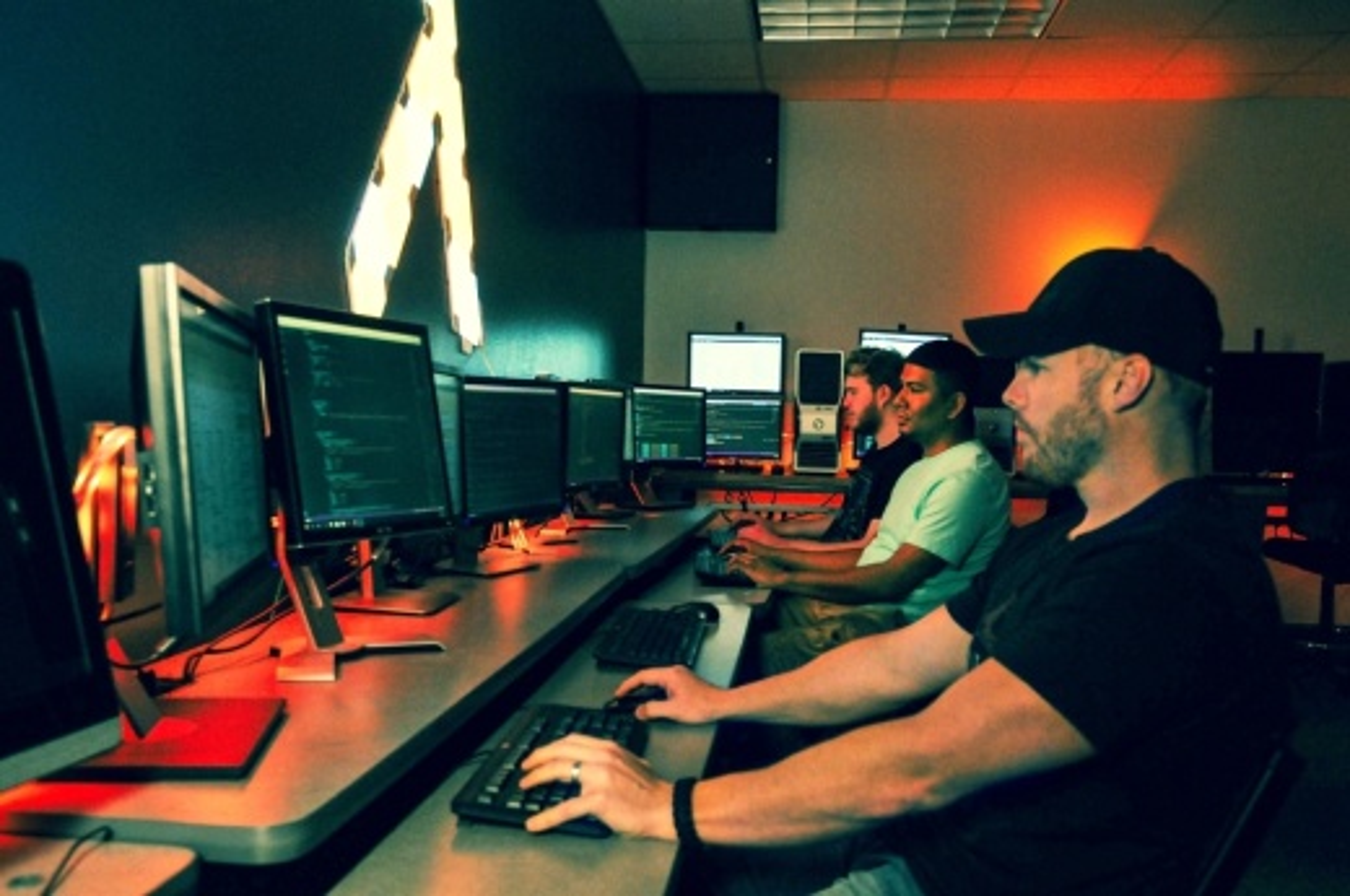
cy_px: 448
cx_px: 675
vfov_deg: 36.8
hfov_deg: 53.2
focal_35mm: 36
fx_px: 1348
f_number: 5
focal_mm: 24
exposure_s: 1/60
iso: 1000
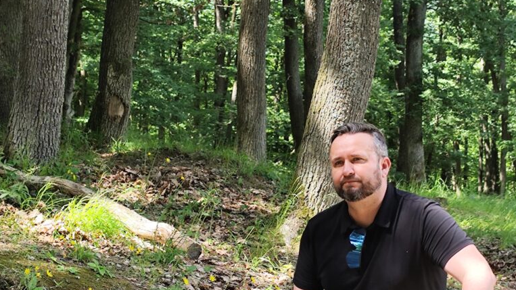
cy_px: 145
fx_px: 1395
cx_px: 258
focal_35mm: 102
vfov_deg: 11.9
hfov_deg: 20.9
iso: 50
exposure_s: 1/146
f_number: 1.65
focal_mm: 6.19
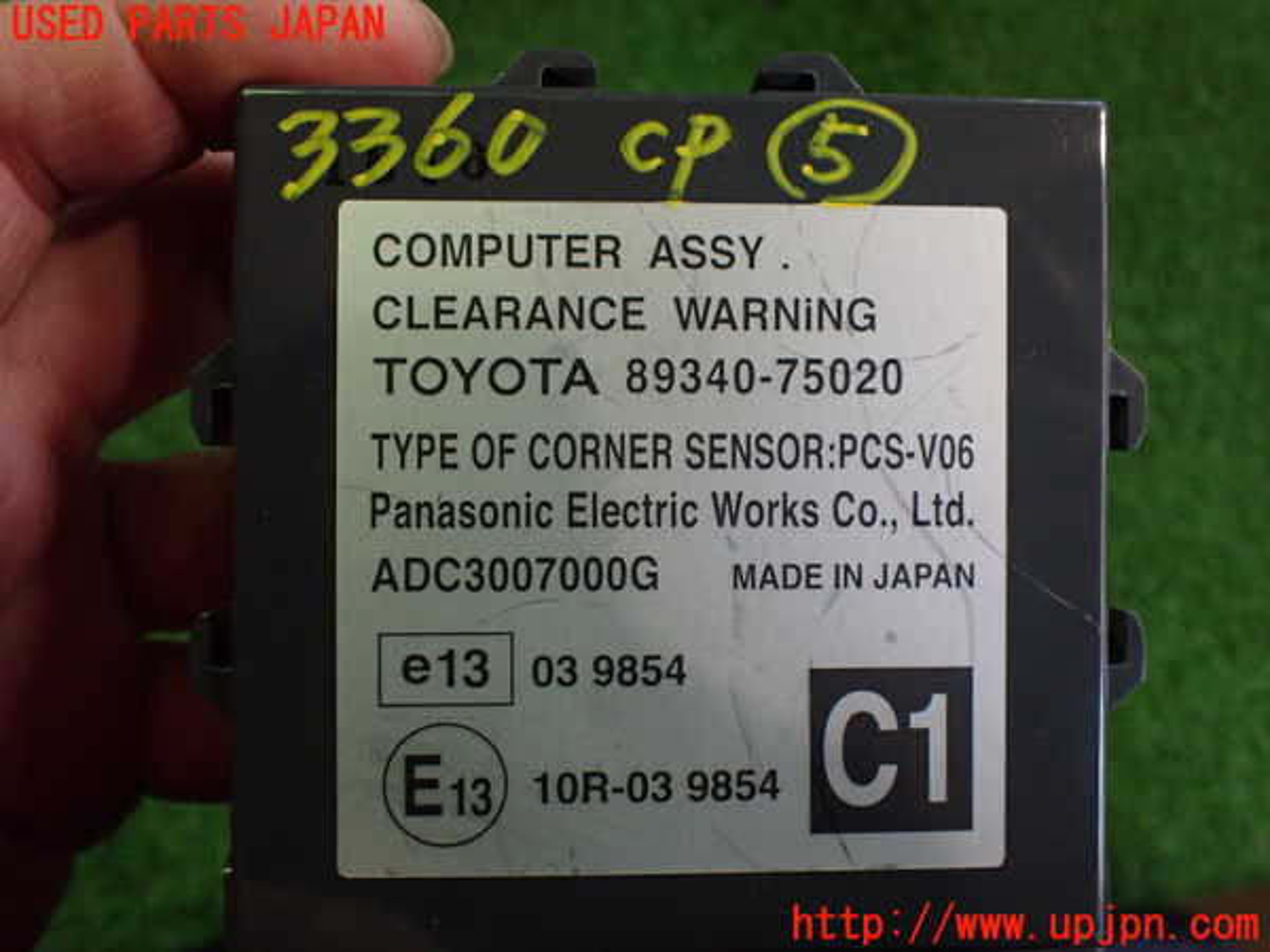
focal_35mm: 30
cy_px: 476
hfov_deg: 60.0
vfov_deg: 46.8
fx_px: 1101
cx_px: 635
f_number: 2.3
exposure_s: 1/125
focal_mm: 5.4
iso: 640
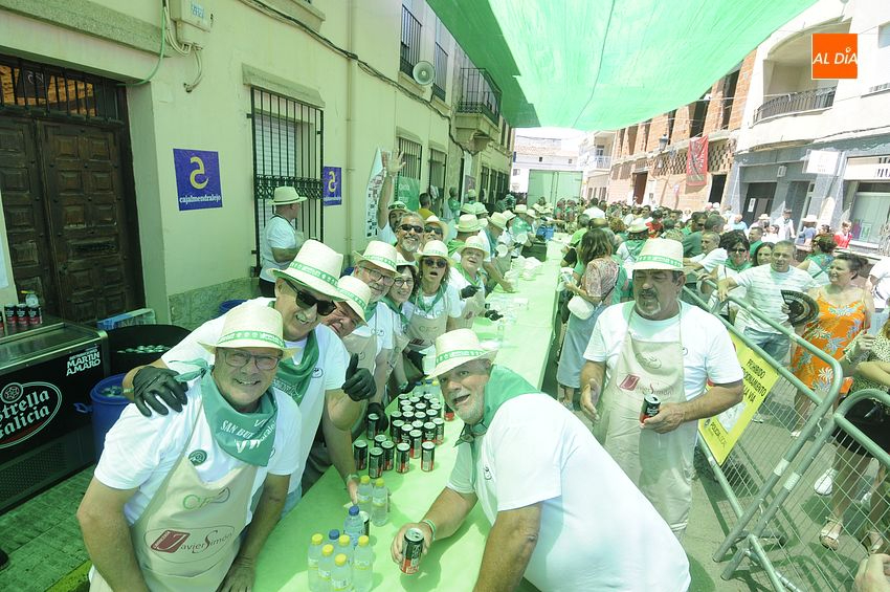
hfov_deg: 90.1
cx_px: 445
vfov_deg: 67.3
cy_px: 296
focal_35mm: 18
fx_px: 445
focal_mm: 12
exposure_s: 1/125
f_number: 6.3
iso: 200
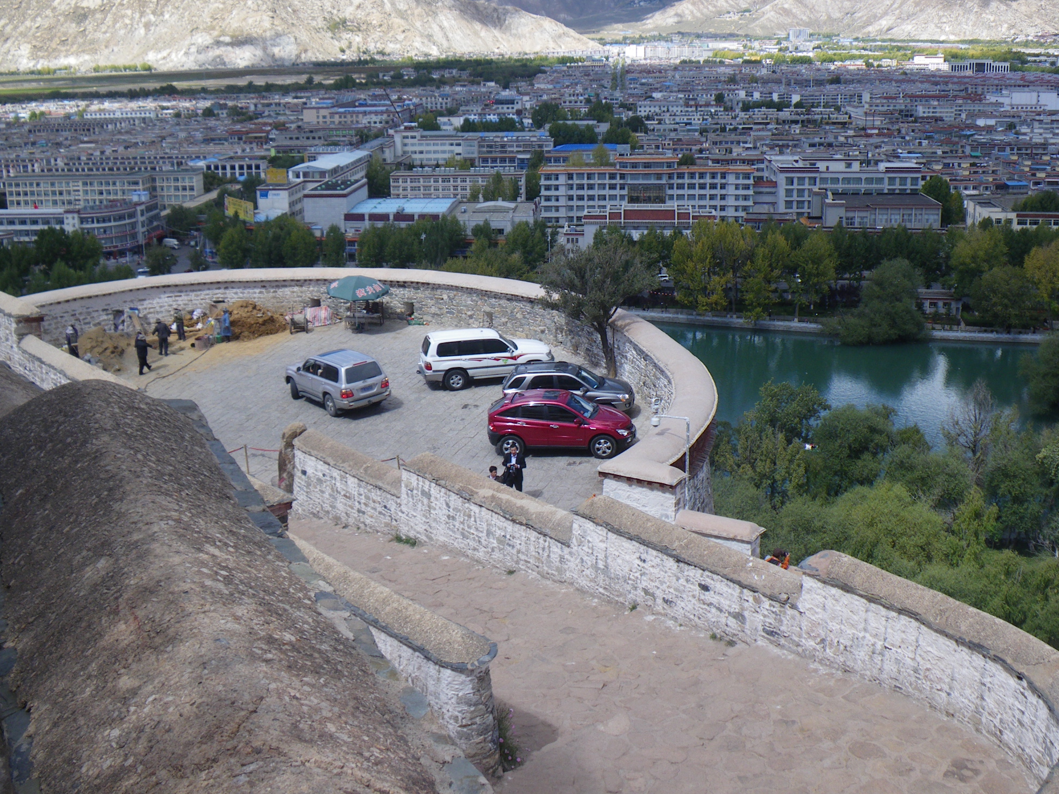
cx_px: 521
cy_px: 300
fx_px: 1132
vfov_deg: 38.4
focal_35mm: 37
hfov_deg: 50.1
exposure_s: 1/250
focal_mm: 5
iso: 50
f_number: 4.2
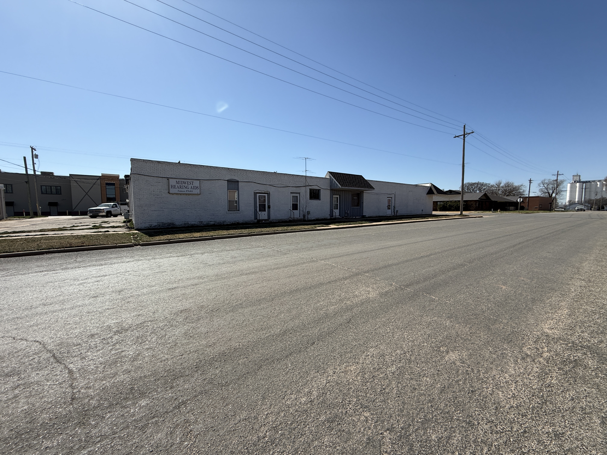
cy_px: 228
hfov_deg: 102.1
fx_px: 245
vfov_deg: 85.7
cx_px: 304
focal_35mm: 14
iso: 50
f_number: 2.2
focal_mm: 2.22
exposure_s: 1/2717
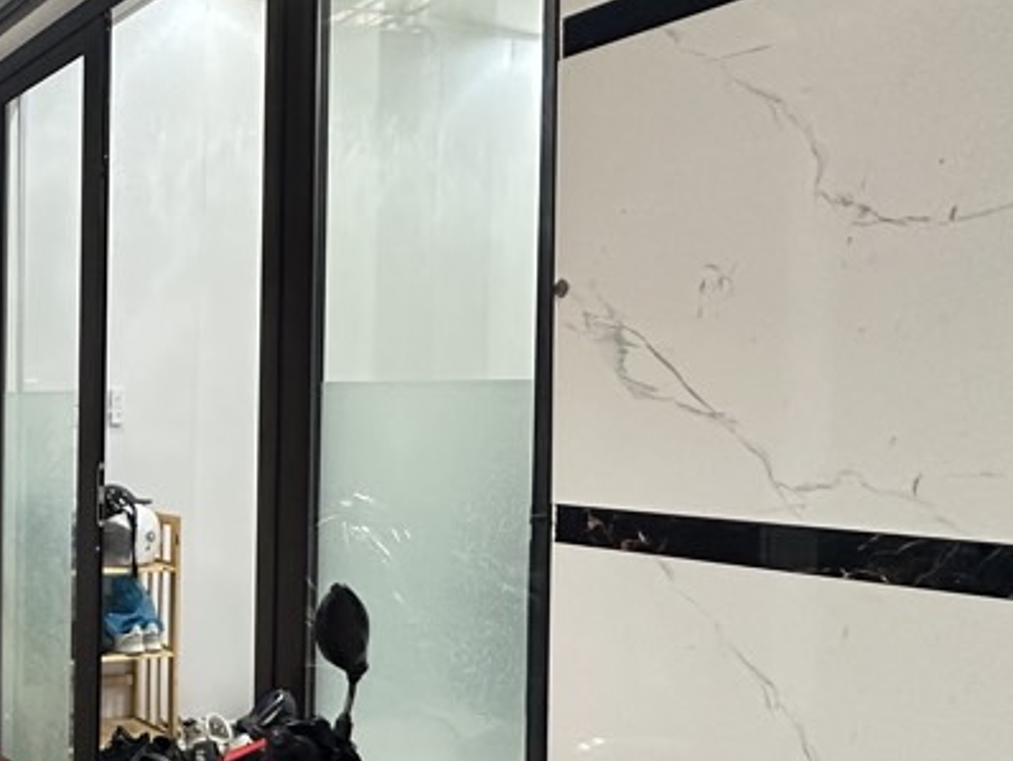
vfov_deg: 39.7
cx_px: -120
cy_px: 420
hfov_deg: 40.6
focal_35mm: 36
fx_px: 1054
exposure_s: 1/60
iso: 500
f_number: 2.2
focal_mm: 2.22
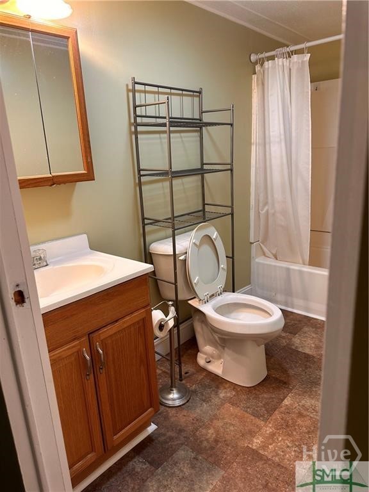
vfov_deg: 71.6
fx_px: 341
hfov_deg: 56.8
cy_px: 246
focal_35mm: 24
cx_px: 184
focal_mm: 6.86
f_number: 1.78
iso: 125
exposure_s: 1/60
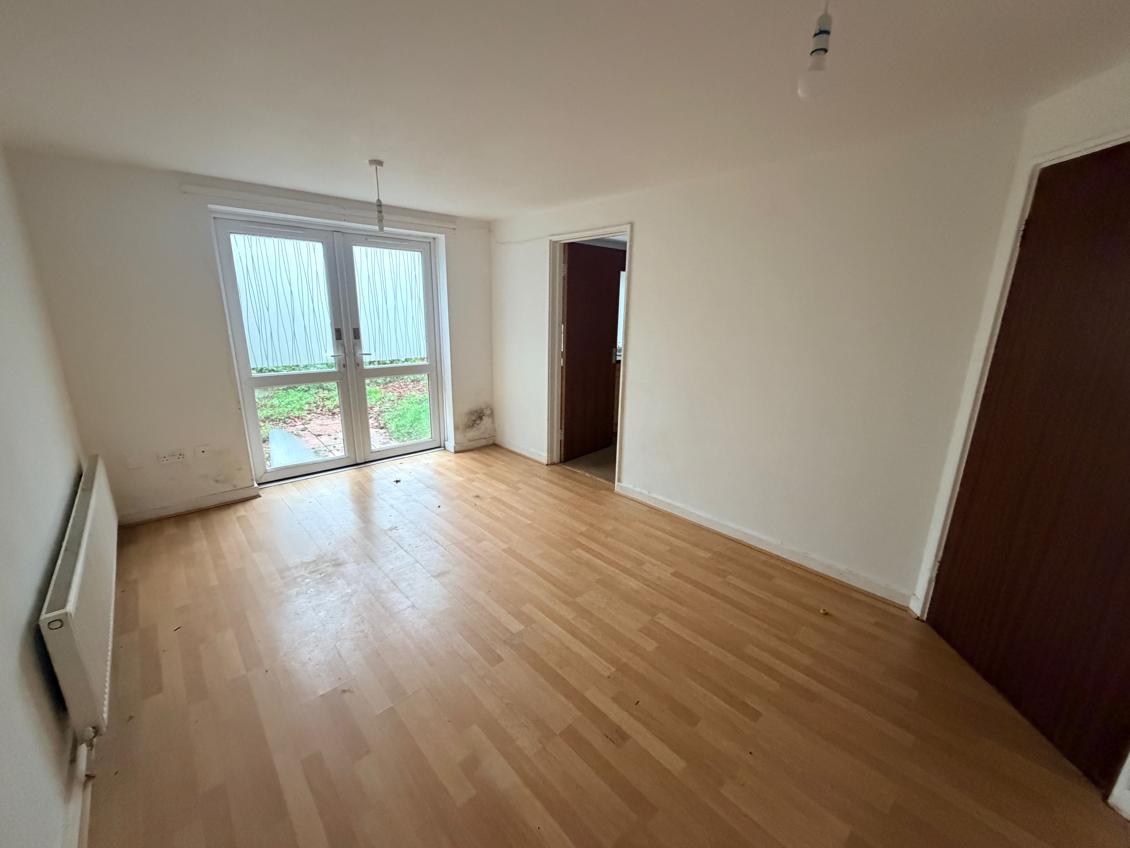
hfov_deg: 102.1
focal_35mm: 14
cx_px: 565
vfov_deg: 85.7
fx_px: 457
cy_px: 424
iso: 800
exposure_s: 1/60
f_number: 2.2
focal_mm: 2.22
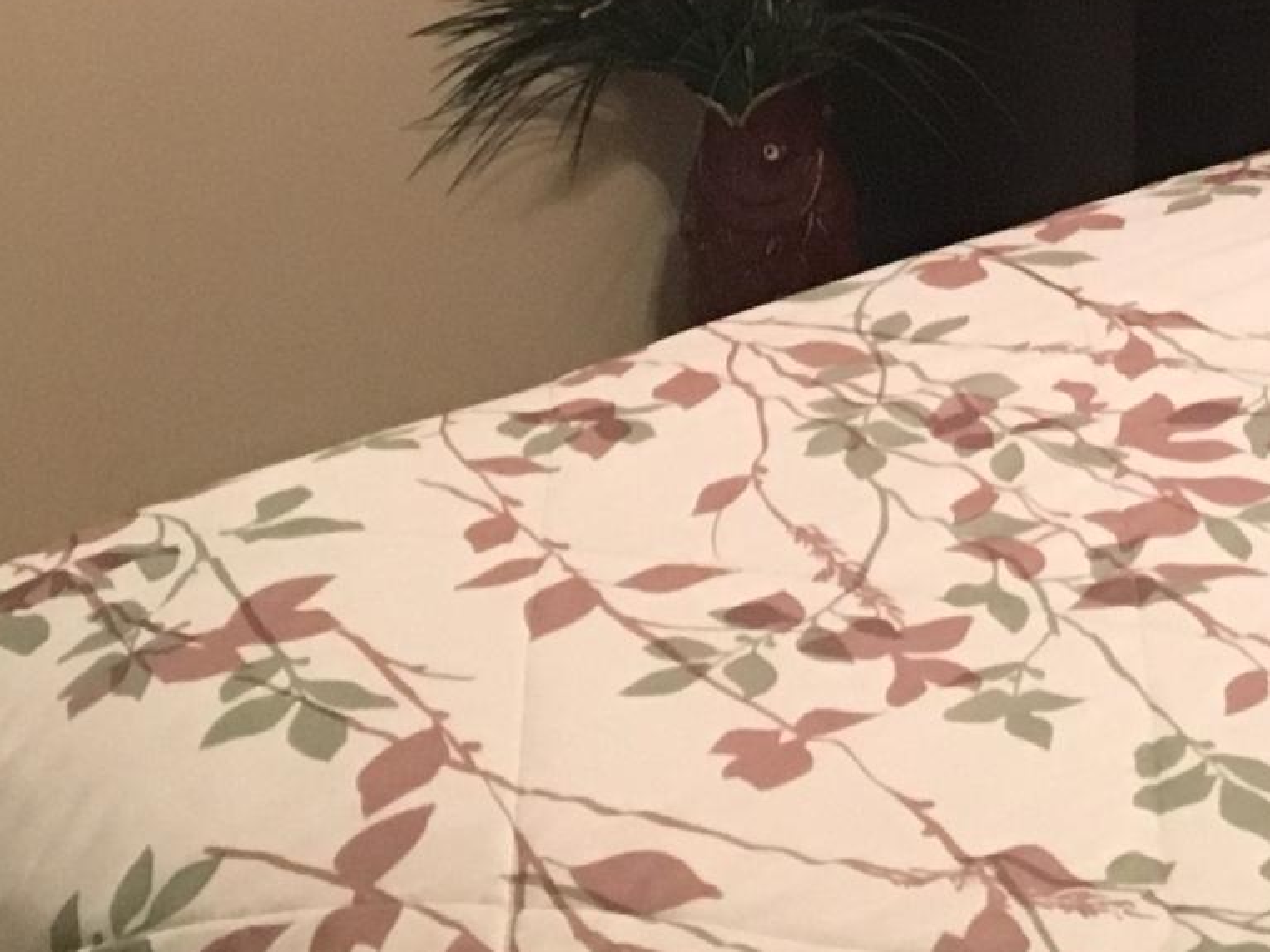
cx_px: 1230
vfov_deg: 12.4
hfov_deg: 16.9
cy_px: -439
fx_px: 4182
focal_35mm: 114
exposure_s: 1/30
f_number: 2.2
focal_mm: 4.15
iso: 200
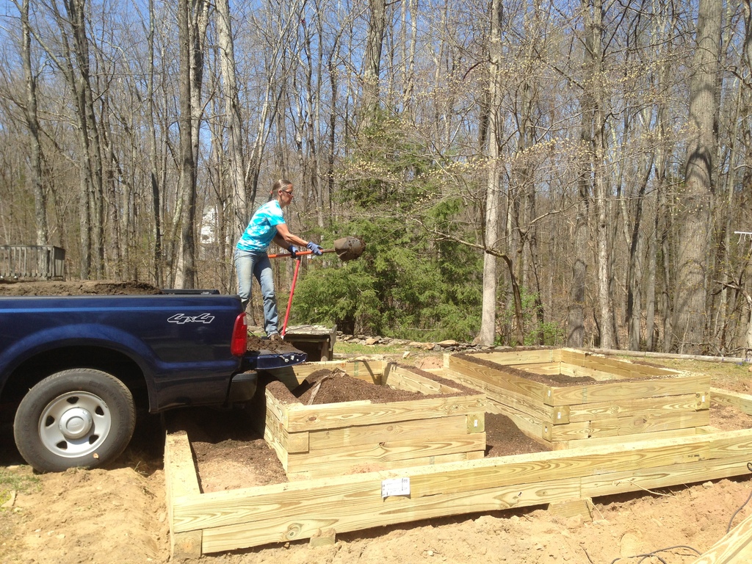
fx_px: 717
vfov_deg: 42.9
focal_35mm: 33
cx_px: 376
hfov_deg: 55.4
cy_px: 282
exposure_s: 1/874
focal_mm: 4.13
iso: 50
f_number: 2.4
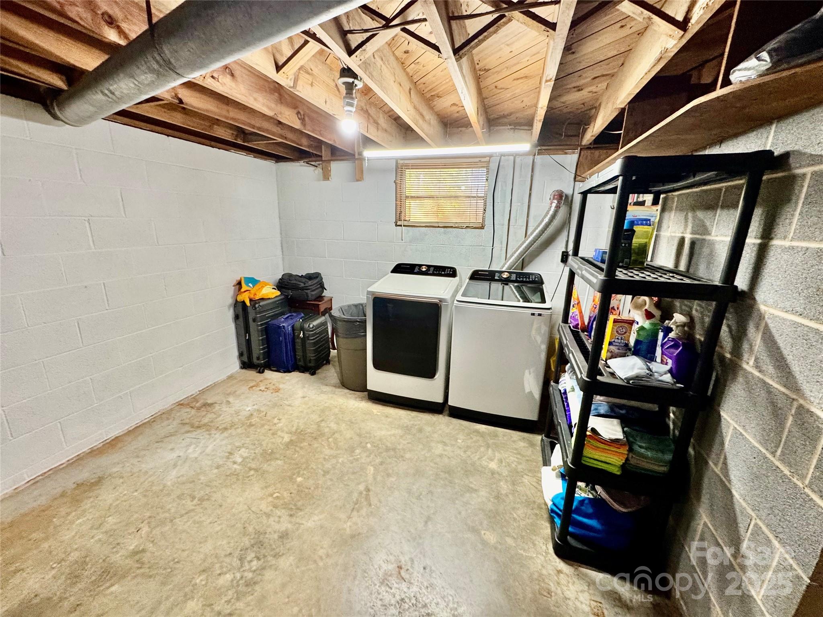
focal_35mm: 14
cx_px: 412
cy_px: 308
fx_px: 333
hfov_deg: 102.1
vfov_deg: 85.7
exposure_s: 1/60
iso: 200
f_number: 2.2
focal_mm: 2.22
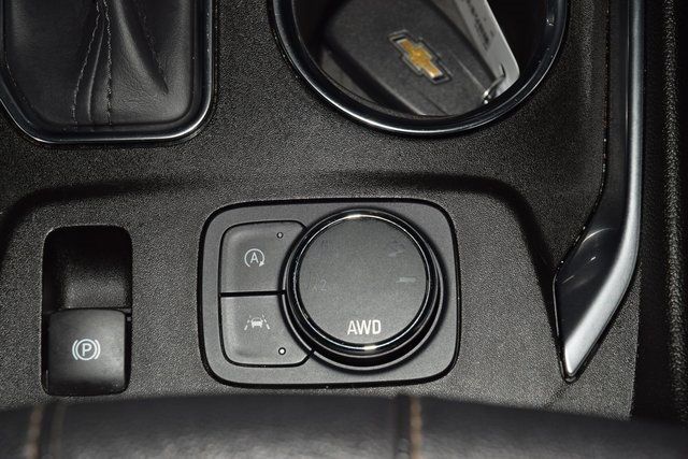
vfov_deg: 13.0
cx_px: 344
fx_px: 2007
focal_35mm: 105
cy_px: 230
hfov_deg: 19.5
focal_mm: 70
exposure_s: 1/125
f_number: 8
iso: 100
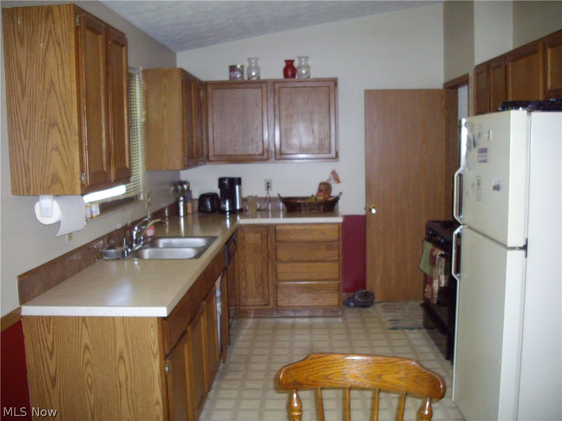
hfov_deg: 50.1
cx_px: 281
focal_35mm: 37
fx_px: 601
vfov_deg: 38.7
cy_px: 210
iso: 316
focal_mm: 6.2
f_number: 2.8
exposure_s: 1/50
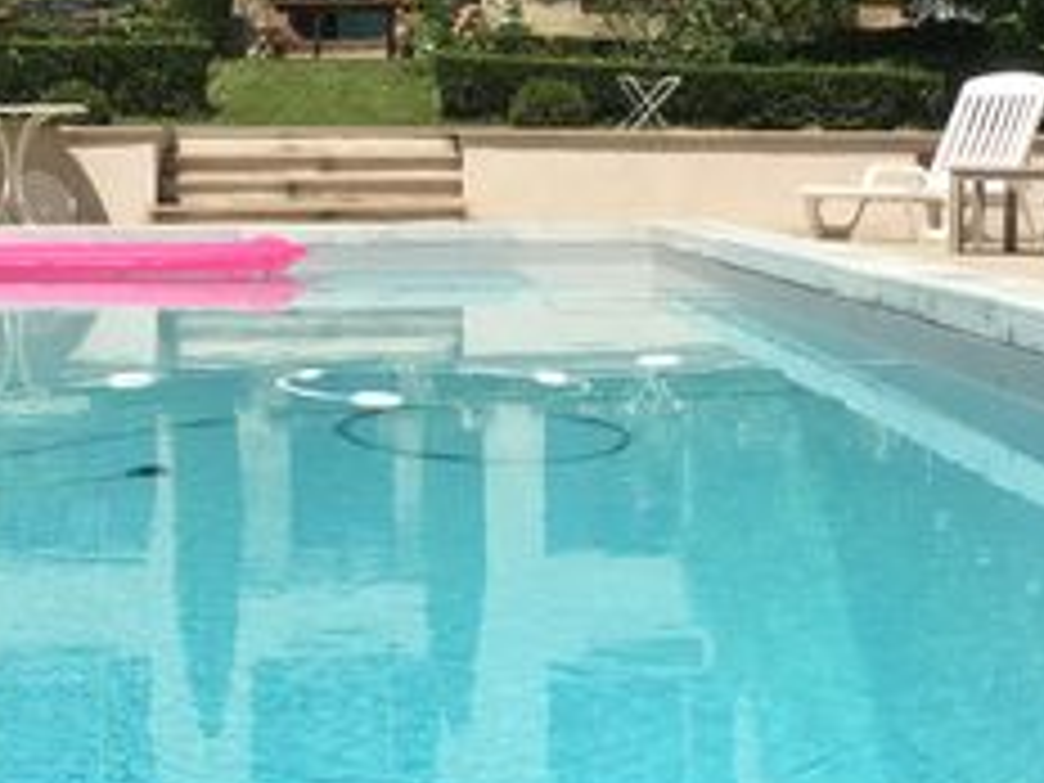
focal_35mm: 75
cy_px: 202
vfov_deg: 19.5
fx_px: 2262
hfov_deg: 26.0
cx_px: 432
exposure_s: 1/1923
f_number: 2.2
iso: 25
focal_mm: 4.15
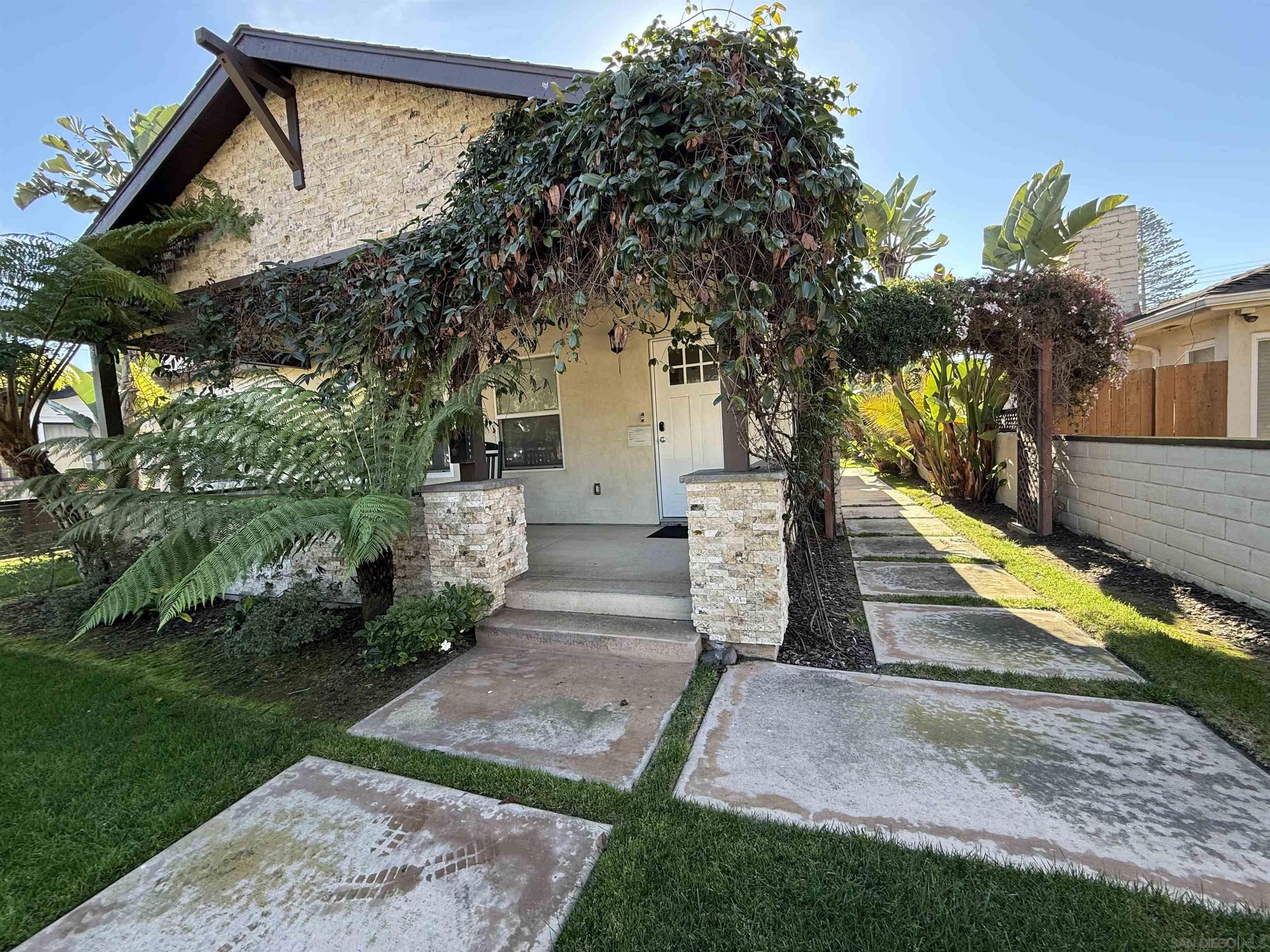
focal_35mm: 14
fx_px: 514
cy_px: 476
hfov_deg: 102.1
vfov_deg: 85.7
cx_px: 635
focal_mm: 2.22
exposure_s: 1/173
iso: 64
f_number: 2.2
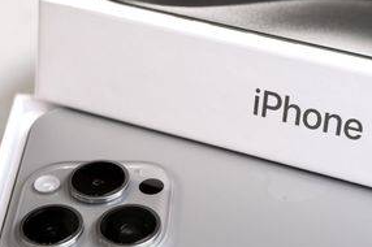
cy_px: 166
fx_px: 1053
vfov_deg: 13.4
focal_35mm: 102
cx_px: 195
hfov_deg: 20.0
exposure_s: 1/30
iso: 400
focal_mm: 73
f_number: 9
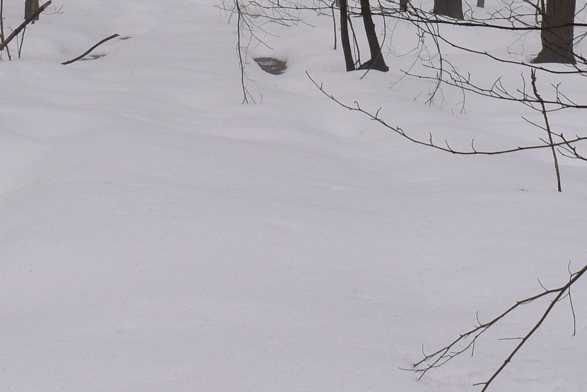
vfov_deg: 14.0
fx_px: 1484
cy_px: -208
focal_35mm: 91
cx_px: 301
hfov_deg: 22.4
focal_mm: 18
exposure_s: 1/250
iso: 220
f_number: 8
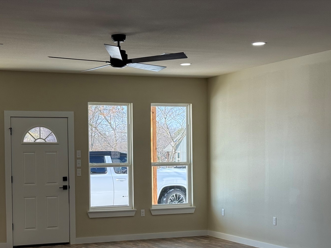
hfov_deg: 27.8
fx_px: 669
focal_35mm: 70
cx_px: 148
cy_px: 180
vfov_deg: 20.9
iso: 80
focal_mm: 6.76
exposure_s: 1/557
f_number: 1.78
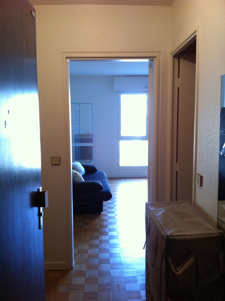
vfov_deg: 52.7
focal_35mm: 35
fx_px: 304
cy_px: 150
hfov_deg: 40.6
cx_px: 112
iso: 100
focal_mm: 3.85
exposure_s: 1/15
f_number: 2.8
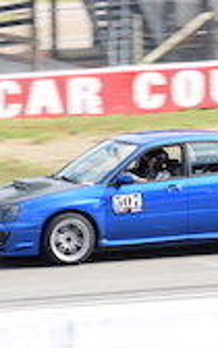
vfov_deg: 5.5
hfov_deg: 3.4
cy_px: 117
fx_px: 3643
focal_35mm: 383
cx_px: 112
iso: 160
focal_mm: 105
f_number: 6.3
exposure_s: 1/320
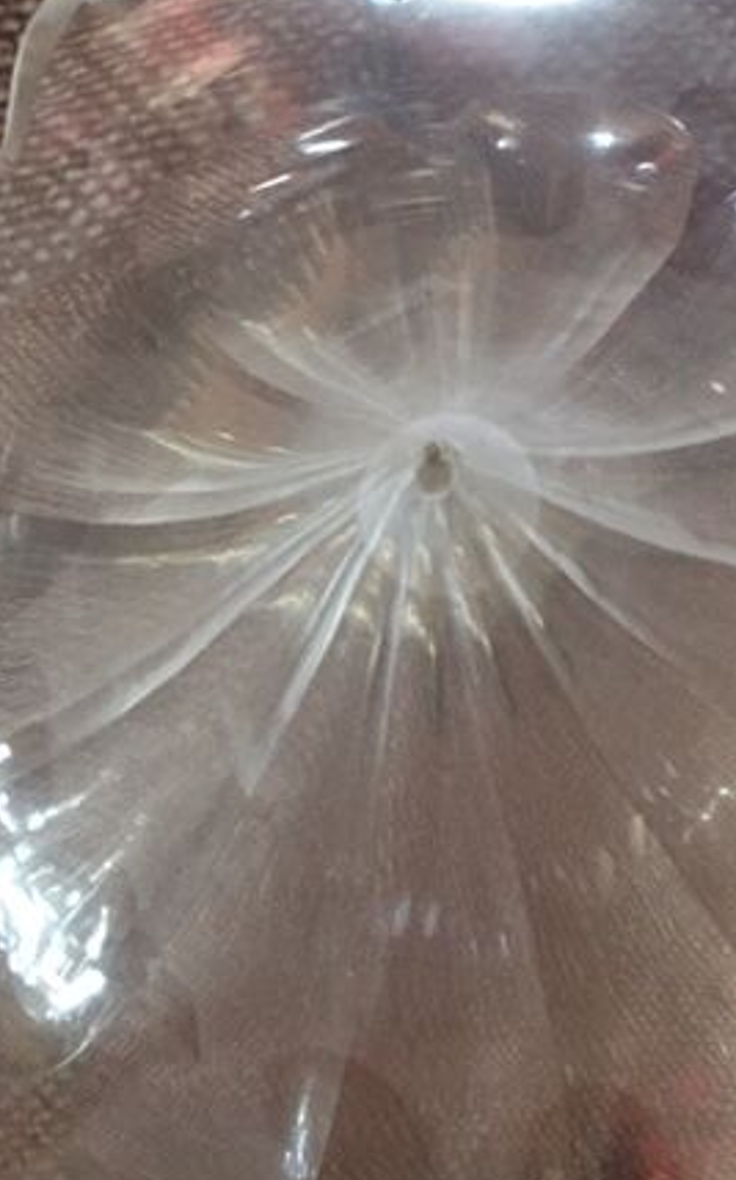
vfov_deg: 43.0
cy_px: 403
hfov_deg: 27.4
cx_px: 587
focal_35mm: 46
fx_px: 1478
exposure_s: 1/33
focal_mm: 4.15
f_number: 2.2
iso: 200
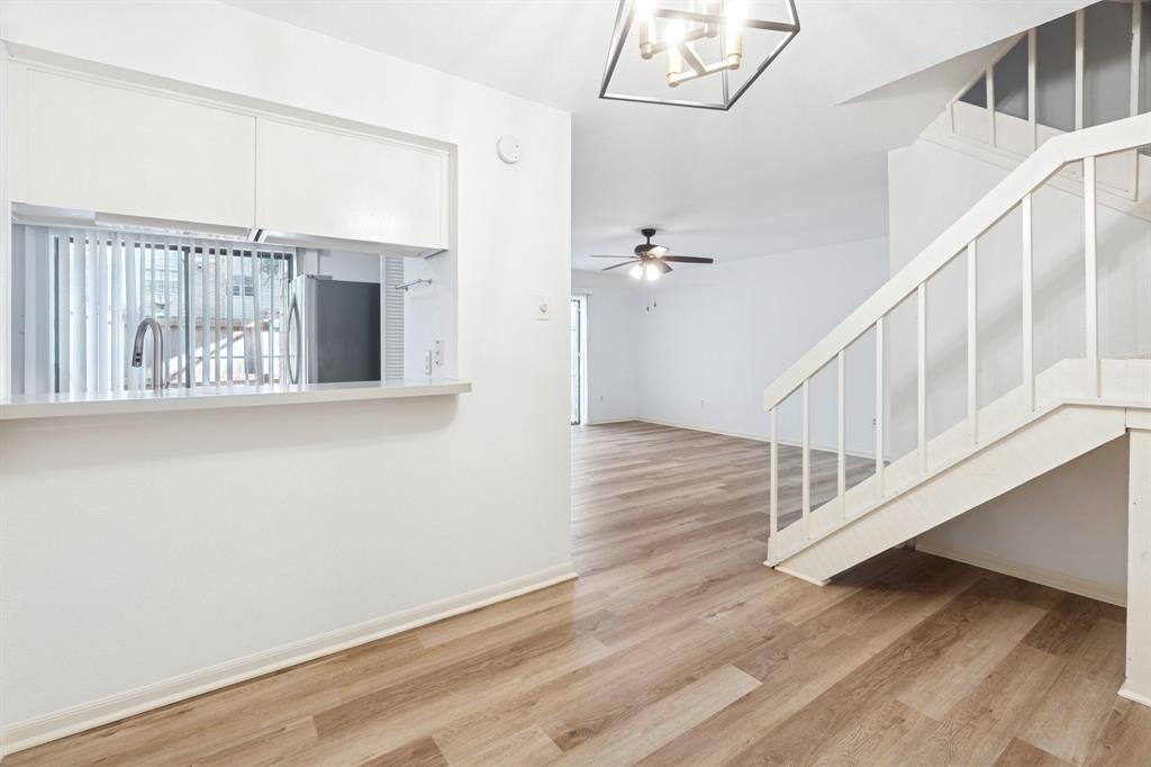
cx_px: 576
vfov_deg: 73.7
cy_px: 384
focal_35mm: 16
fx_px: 511
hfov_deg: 96.8
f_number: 8
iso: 250
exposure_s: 1/10
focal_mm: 16
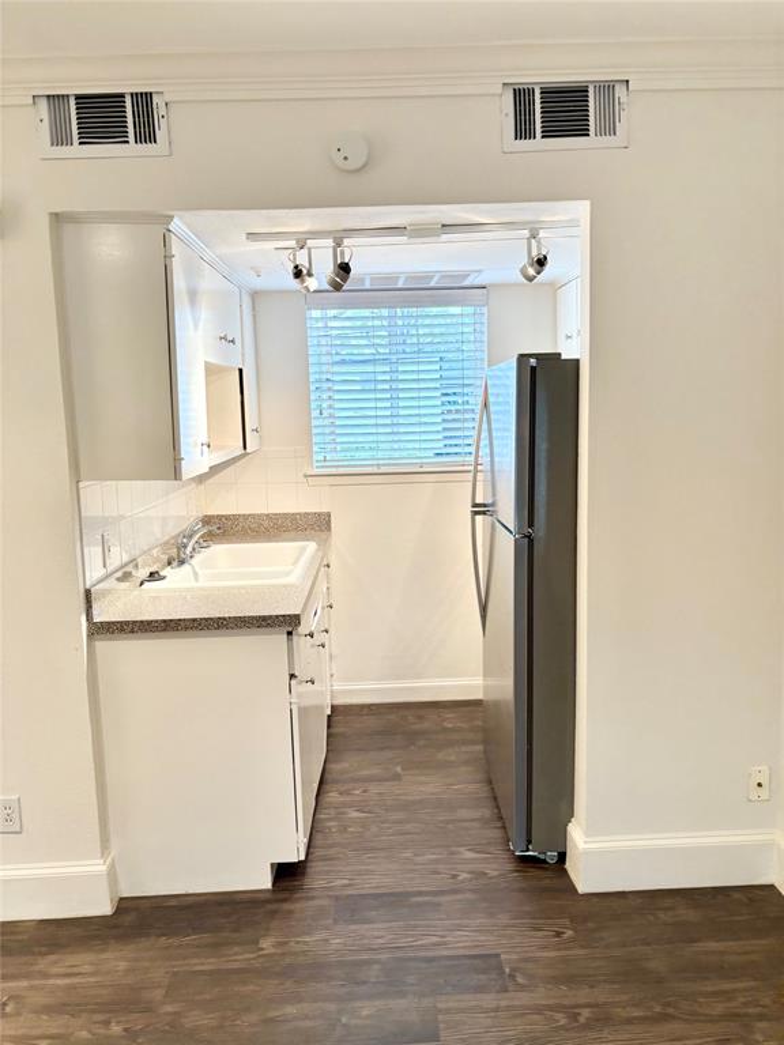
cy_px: 522
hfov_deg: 53.1
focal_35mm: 26
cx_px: 392
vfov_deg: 67.3
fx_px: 785
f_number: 1.6
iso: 80
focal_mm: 5.96
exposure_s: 1/60
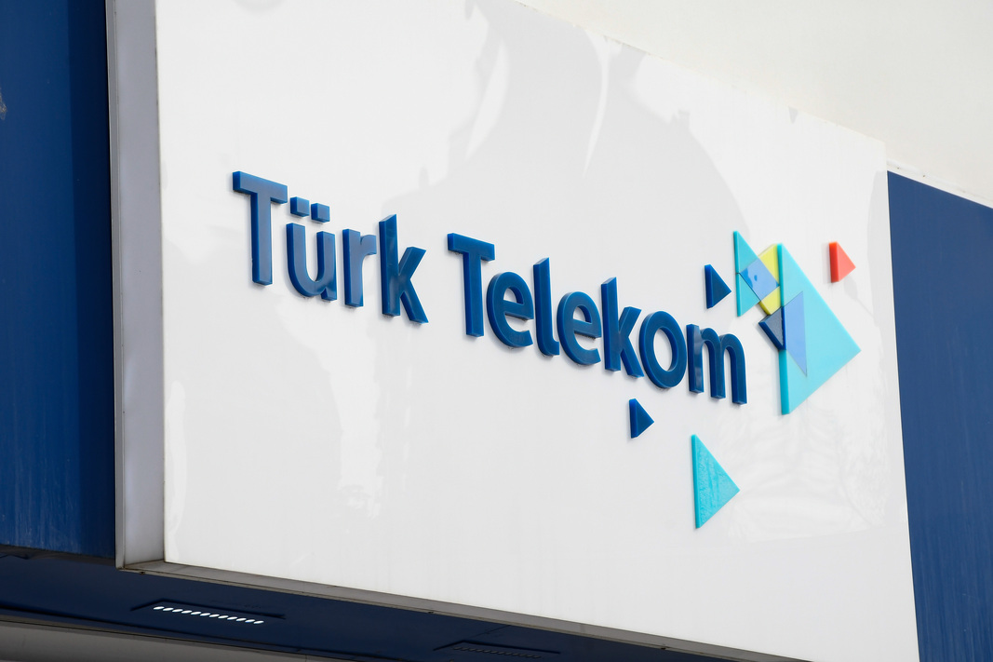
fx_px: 3723
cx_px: 496
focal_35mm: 135
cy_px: 331
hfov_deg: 15.2
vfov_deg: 10.2
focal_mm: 90
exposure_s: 1/1000
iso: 640
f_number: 13
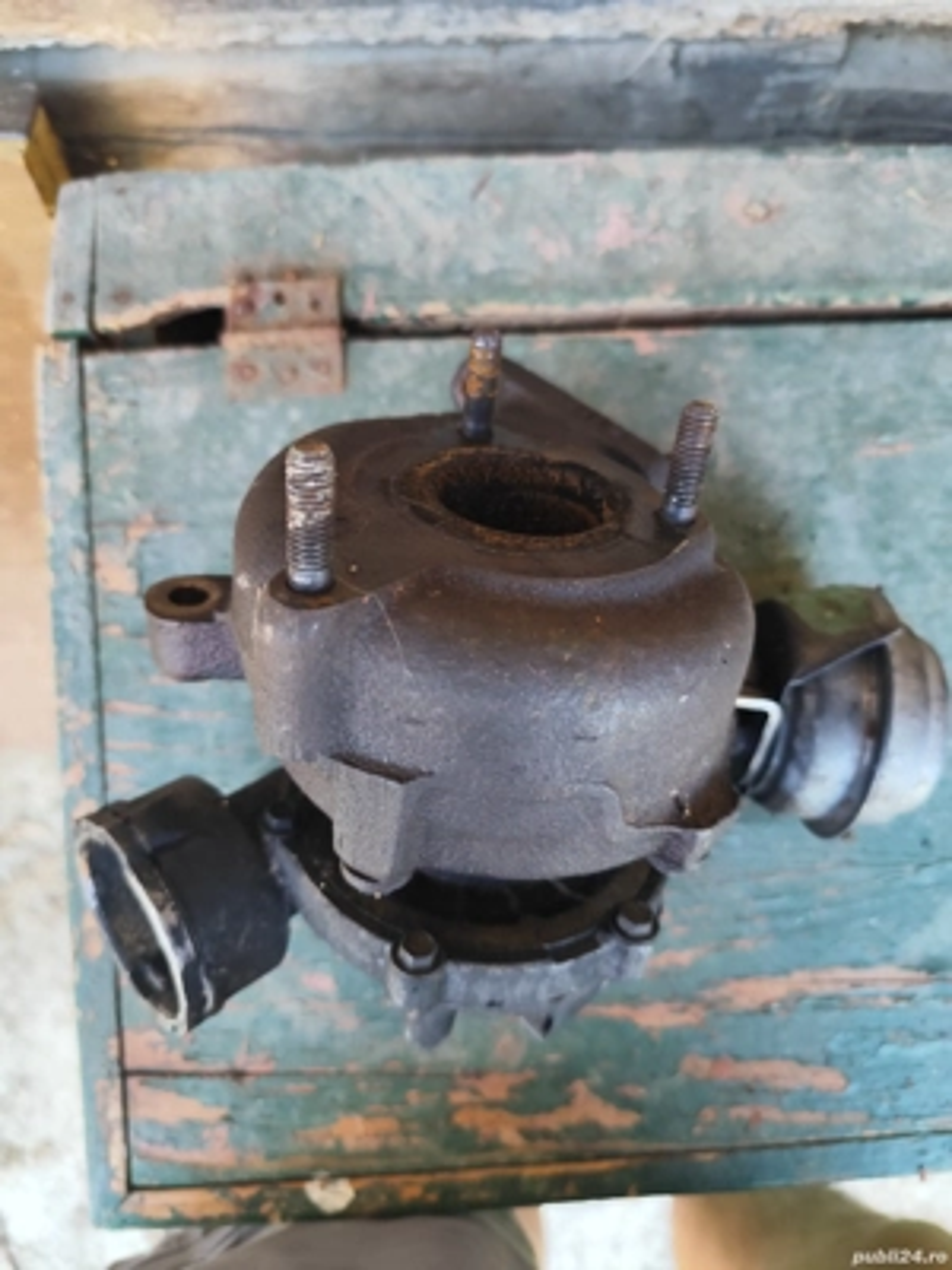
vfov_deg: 73.9
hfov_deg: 58.9
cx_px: 476
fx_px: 843
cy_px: 635
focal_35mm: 23
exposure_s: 1/50
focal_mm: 6.14
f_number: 1.65
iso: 200
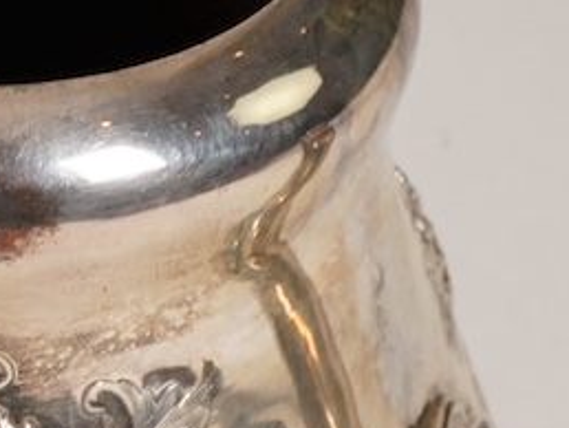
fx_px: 4344
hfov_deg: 7.1
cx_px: -763
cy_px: -79
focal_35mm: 264
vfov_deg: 5.6
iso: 400
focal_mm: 30
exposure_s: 1/125
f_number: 22
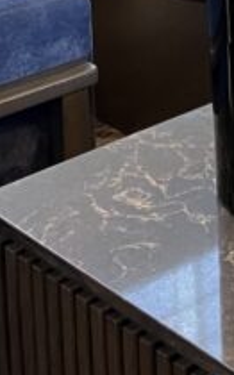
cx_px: 656
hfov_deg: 8.0
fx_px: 1482
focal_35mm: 145
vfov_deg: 12.9
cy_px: -336
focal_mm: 3.99
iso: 80
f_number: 1.8
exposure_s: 1/63
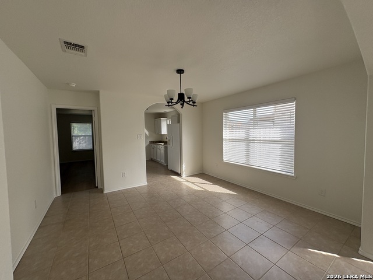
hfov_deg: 102.1
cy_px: 140
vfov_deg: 85.7
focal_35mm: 14
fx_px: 151
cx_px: 186
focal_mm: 2.22
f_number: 2.2
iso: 50
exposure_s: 1/222
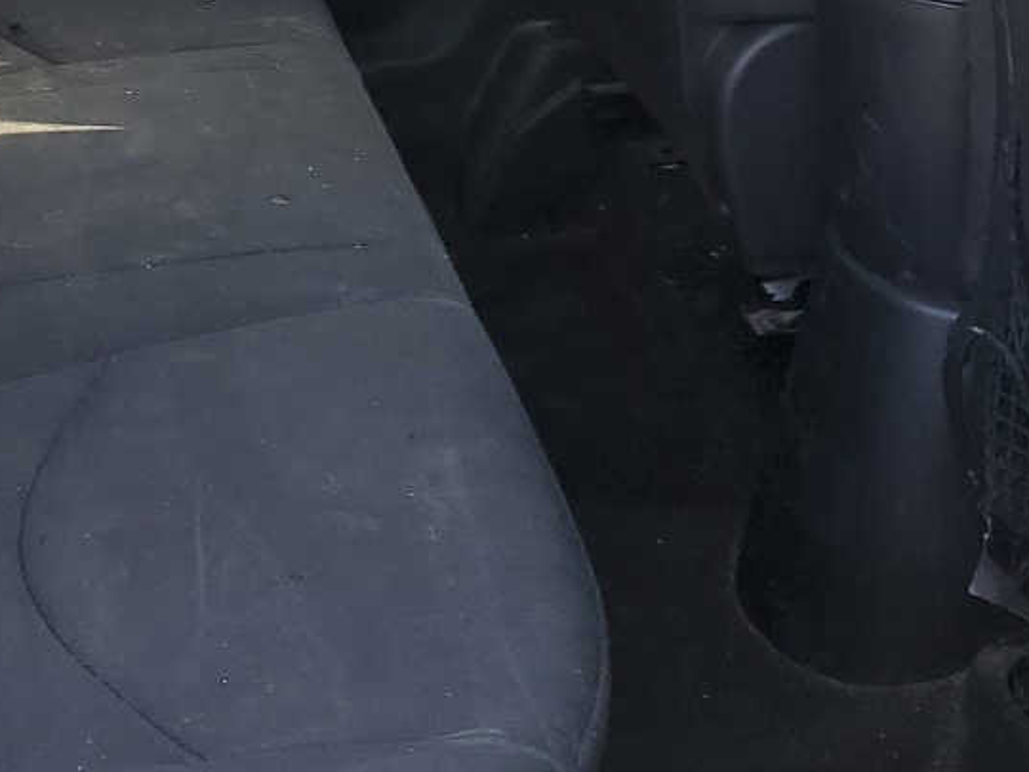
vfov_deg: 18.3
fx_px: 2289
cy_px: -111
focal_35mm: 77
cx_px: 139
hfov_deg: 24.7
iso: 52
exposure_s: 1/120
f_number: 1.5
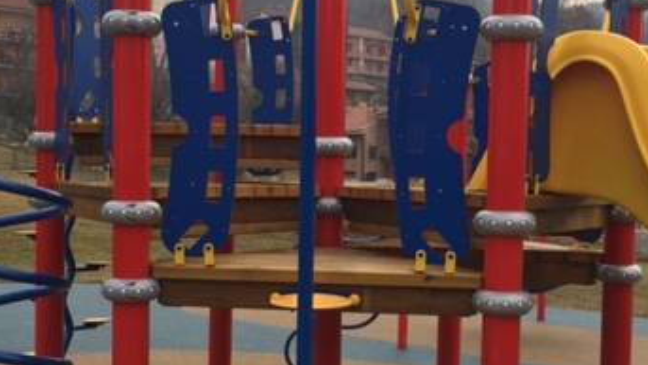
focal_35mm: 59
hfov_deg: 35.4
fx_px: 1014
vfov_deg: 20.4
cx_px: 291
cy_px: 219
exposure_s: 1/476
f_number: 2.2
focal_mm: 4.15
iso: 32
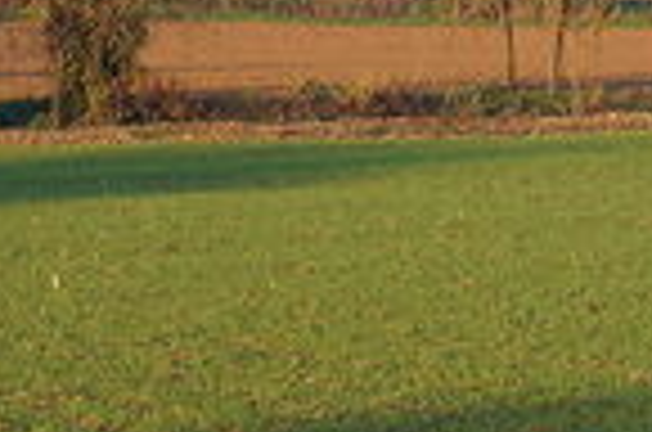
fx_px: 6182
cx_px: 1304
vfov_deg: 4.0
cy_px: 34
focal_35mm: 342
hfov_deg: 5.9
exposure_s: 1/60
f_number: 8
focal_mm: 55
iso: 100
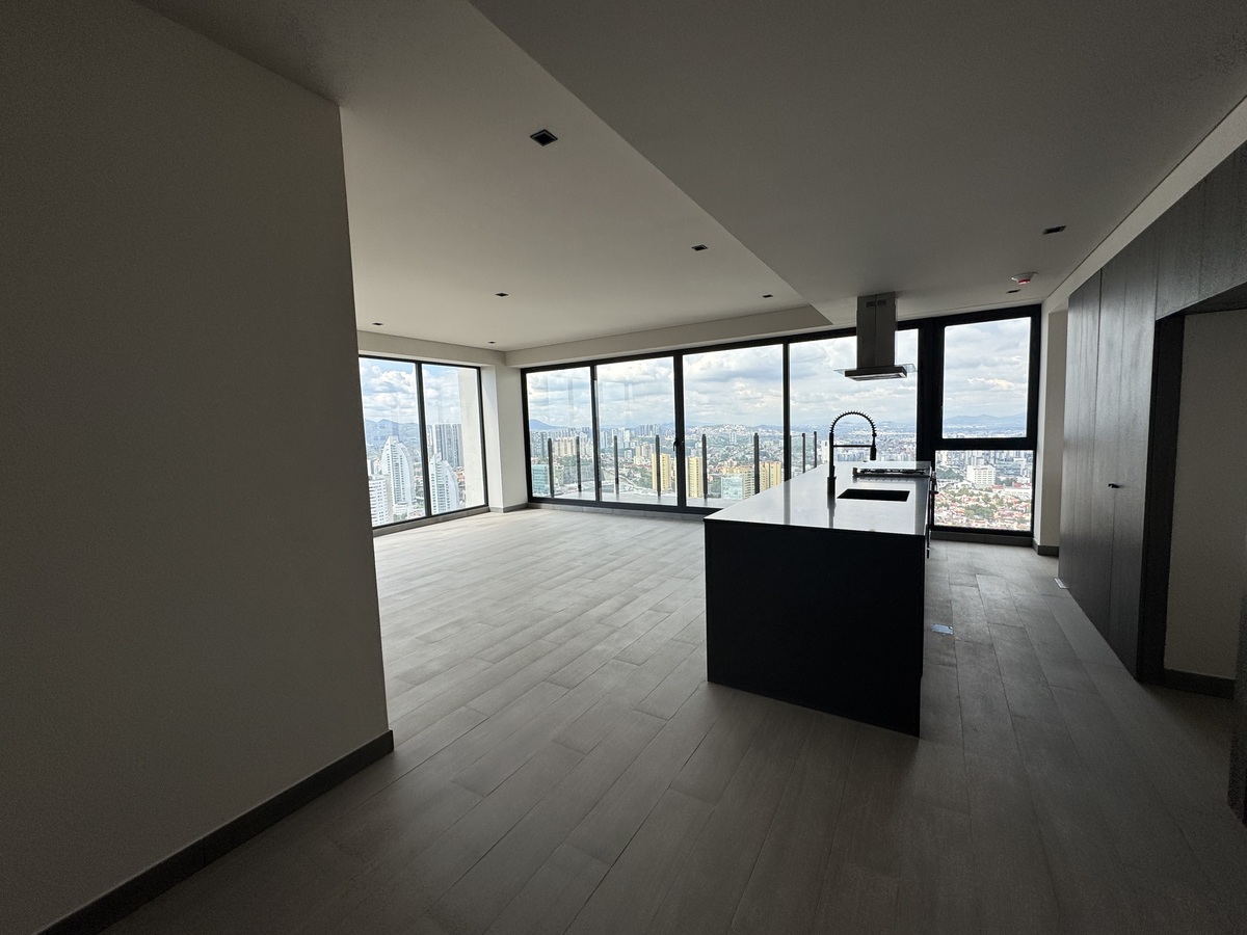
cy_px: 468
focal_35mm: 14
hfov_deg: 102.1
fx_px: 504
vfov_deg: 85.7
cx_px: 624
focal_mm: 2.22
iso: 50
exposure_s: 1/932
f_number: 2.2
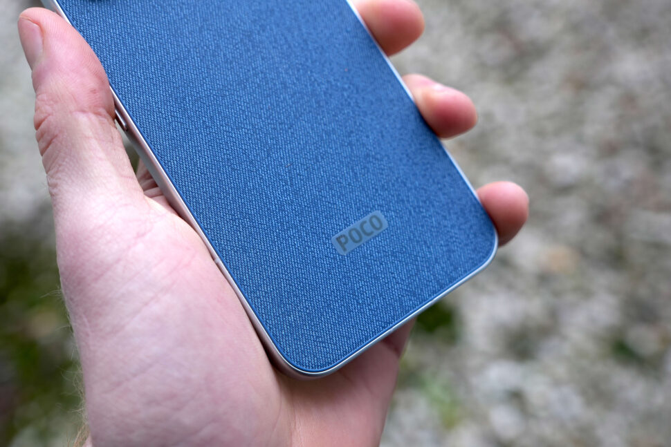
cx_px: 336
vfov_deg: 25.1
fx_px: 1007
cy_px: 224
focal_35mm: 54
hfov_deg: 36.9
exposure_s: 1/60
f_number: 4
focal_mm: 36
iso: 250
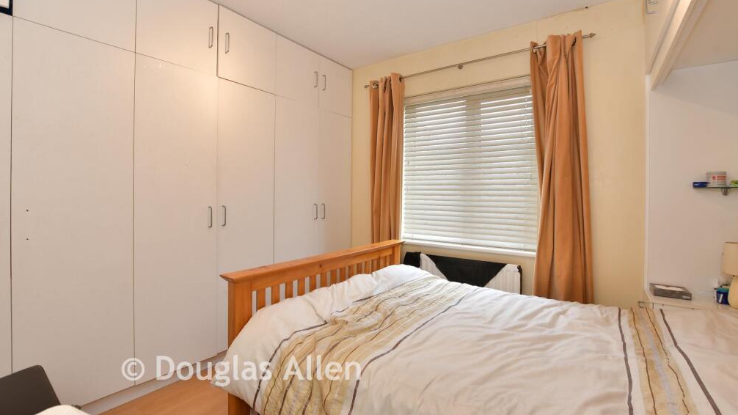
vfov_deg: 67.0
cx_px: 365
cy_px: 197
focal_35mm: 16
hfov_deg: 99.4
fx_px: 313
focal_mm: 10
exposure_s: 1/1.3
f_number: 8
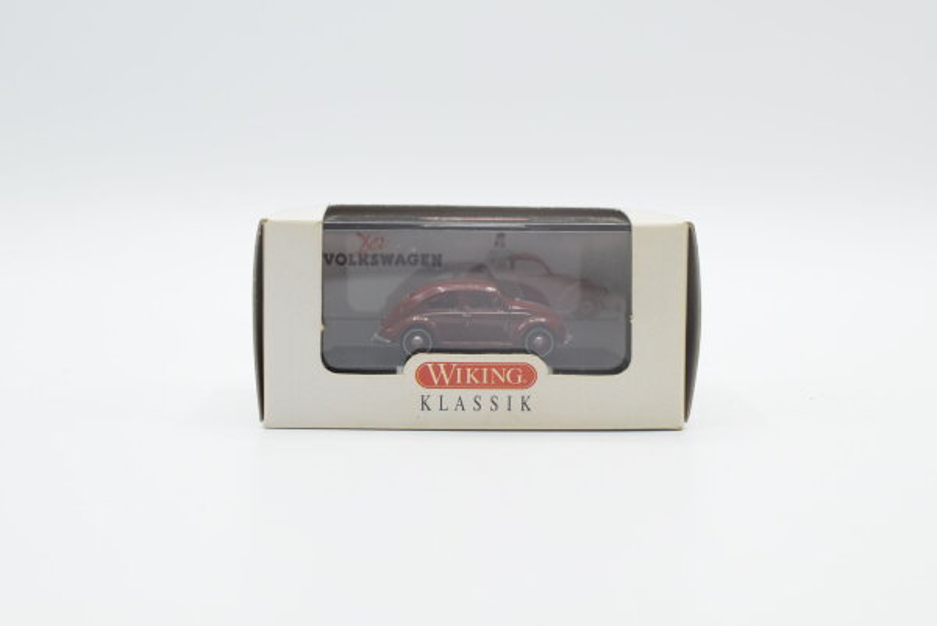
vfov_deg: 25.8
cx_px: 468
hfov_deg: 37.8
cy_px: 313
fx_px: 1367
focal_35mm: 52
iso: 400
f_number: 8
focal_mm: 35
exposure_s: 1/160
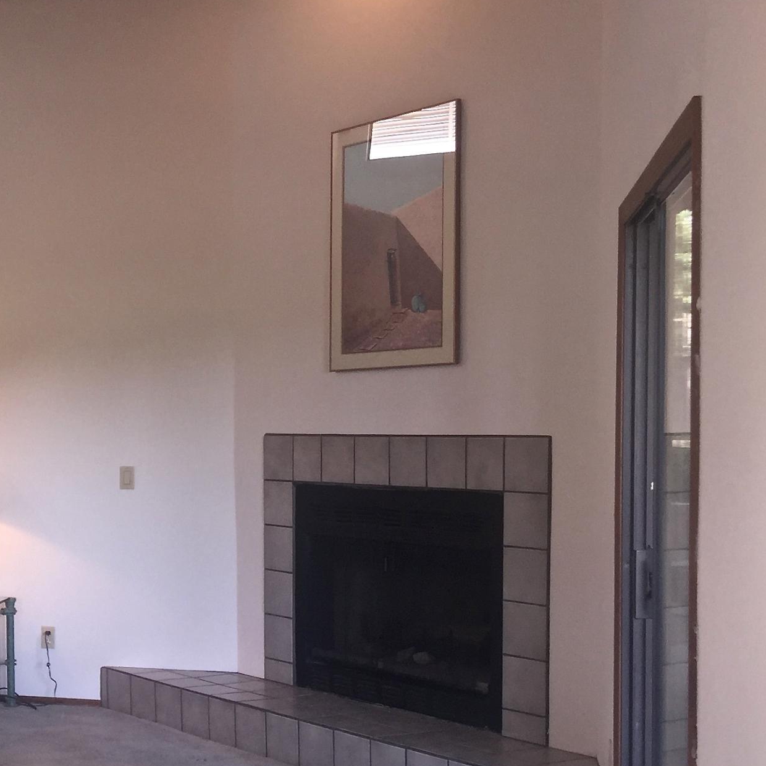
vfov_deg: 27.5
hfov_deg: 25.0
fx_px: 1552
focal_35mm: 62
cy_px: 520
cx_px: -154
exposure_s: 1/40
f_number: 2.2
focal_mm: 4.15
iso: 32
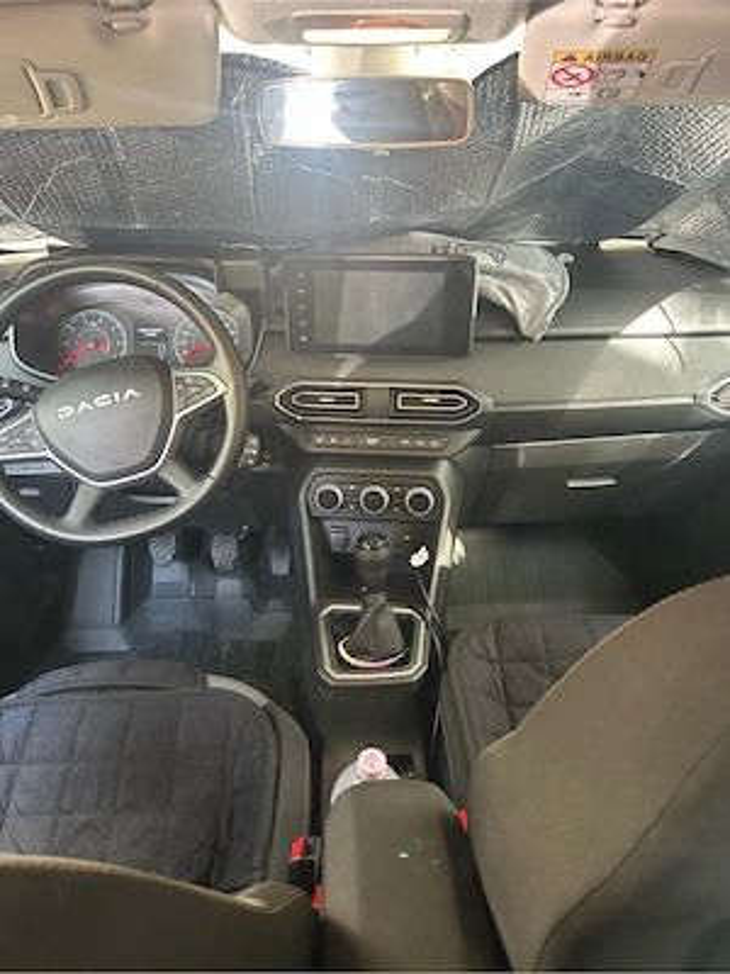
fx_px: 731
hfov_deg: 53.1
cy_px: 487
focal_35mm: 26
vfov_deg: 67.3
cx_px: 365
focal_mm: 5.7
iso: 500
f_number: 1.5
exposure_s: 1/60
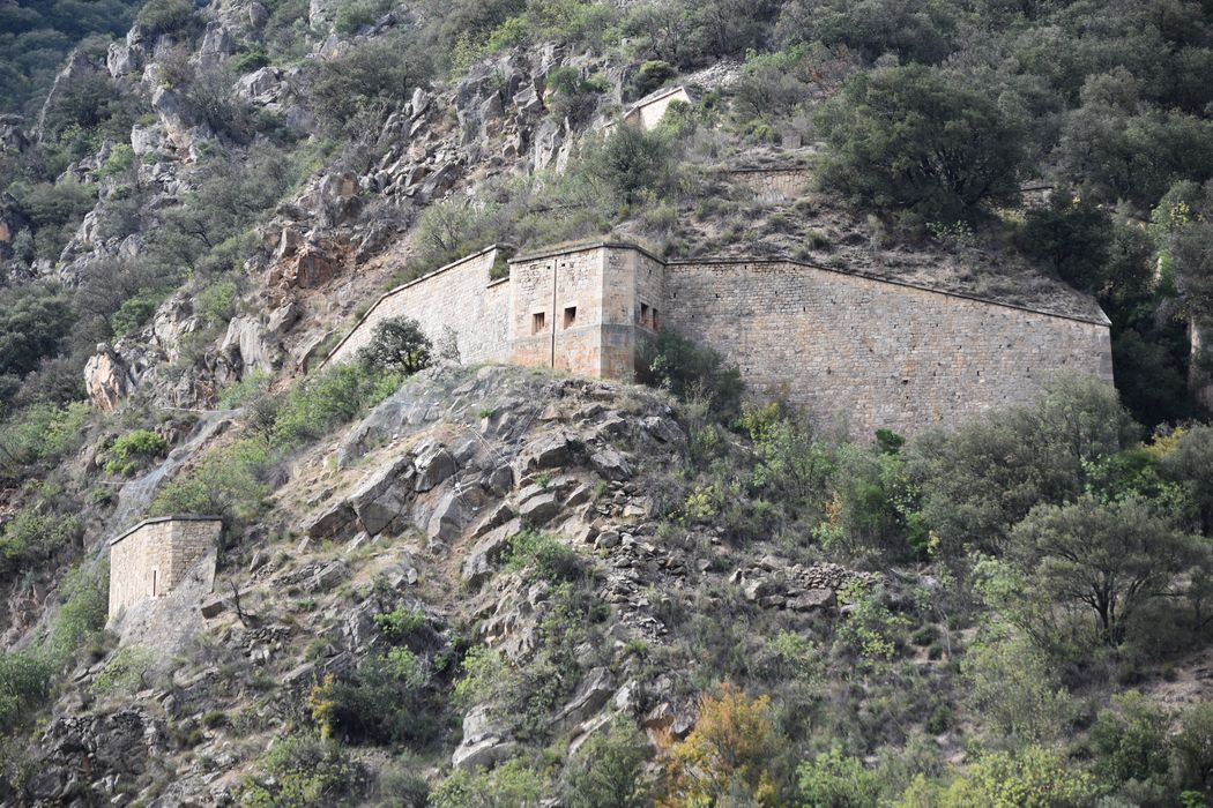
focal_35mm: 142
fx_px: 4801
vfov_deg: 9.6
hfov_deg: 14.4
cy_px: 404
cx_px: 606
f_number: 5.6
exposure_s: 1/500
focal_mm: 95
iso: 250
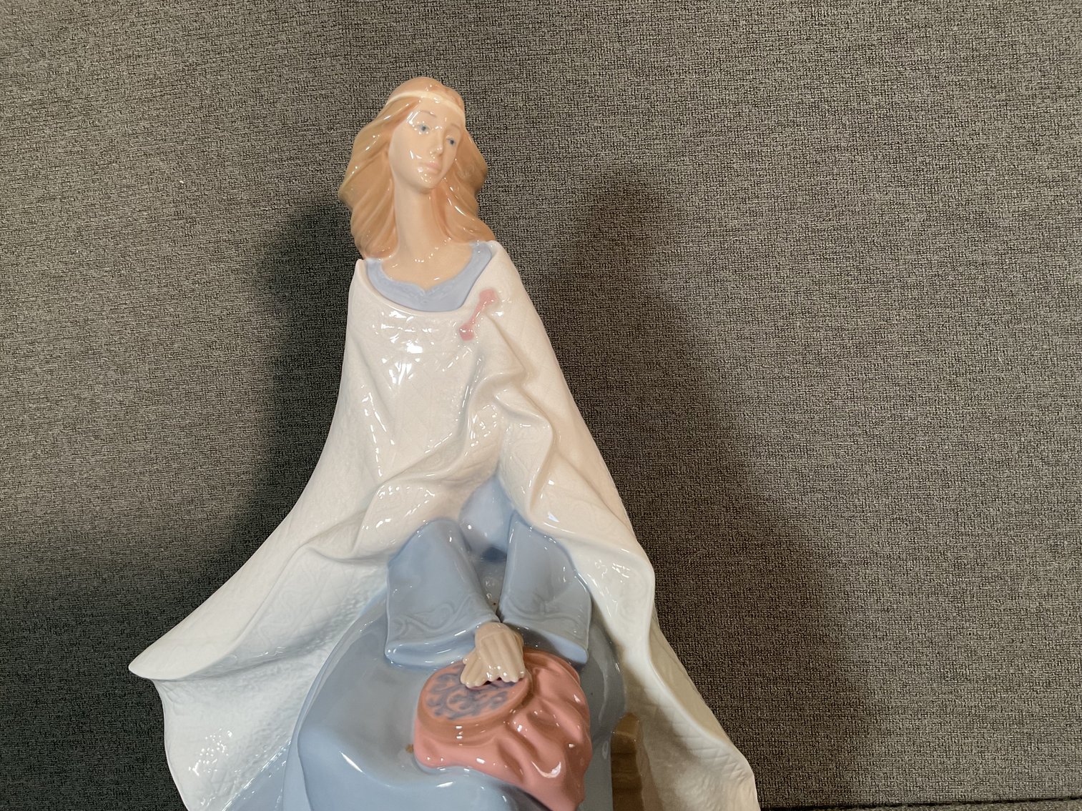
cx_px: 541
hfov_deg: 61.7
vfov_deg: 48.2
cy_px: 406
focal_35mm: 29
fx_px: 907
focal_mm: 3
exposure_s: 1/60
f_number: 1.8
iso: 80
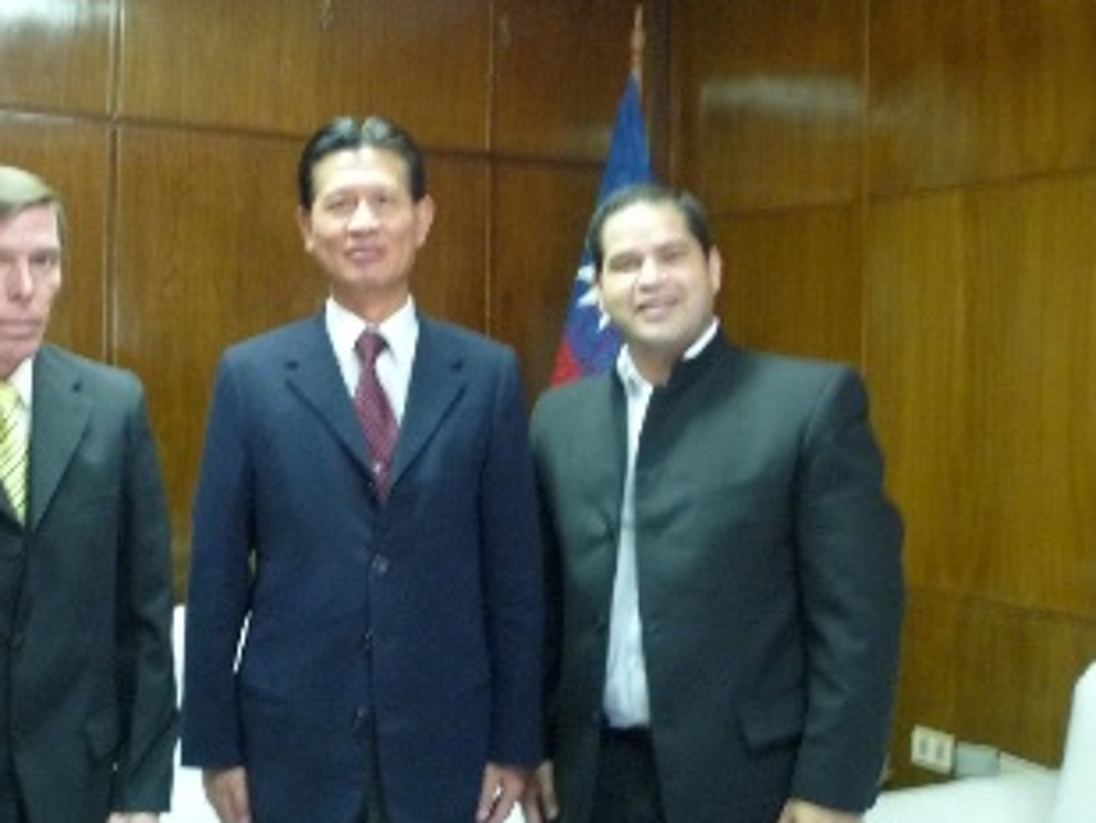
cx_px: 390
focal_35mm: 42
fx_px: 1330
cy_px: 372
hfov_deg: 44.3
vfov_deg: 34.3
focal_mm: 5.2
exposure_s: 1/8
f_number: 3.3
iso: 400
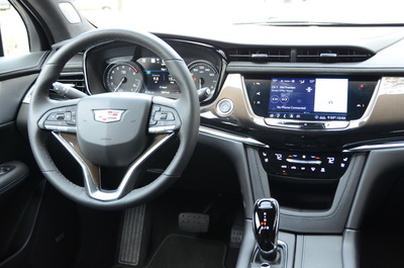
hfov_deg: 48.0
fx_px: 454
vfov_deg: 32.9
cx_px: 202
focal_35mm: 40
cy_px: 134
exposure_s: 1/50
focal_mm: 27
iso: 800
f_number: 4
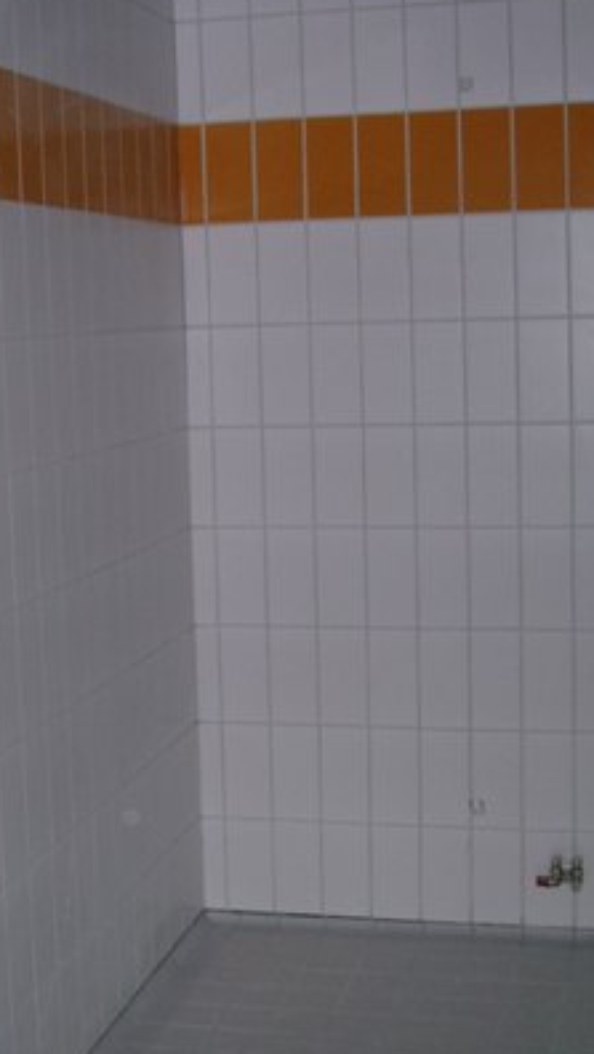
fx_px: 1707
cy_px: 559
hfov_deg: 19.7
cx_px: 210
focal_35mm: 61
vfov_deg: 34.3
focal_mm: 7.6
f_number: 2.6
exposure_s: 1/60
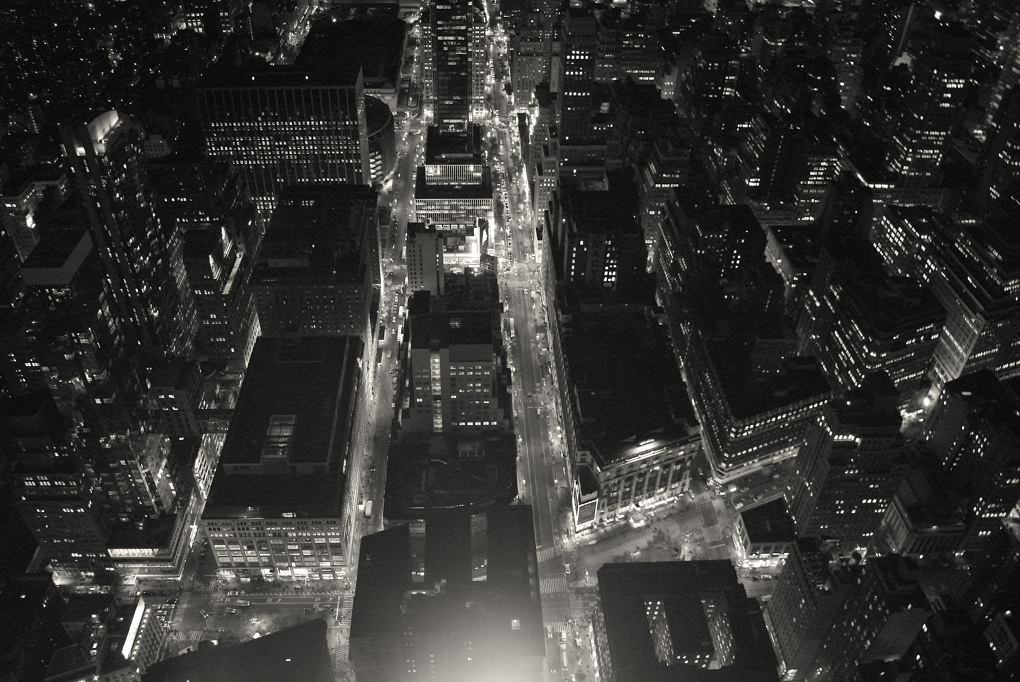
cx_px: 510
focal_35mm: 27
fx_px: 766
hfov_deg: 67.3
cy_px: 341
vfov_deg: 48.0
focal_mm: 18
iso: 800
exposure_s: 1/10
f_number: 3.5
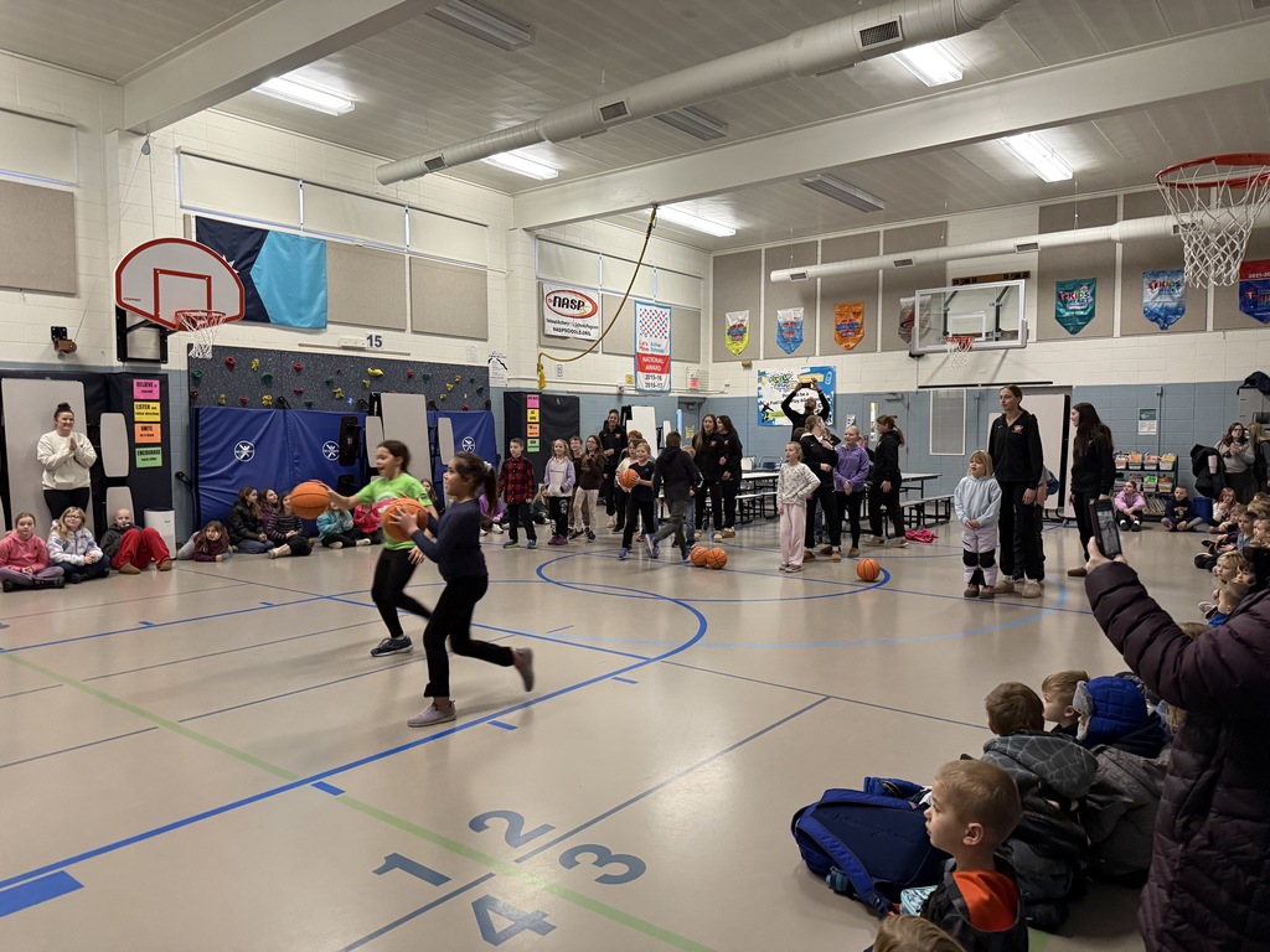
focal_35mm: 24
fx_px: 881
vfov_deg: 56.8
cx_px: 635
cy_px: 476
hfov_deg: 71.6
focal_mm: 6.76
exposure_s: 1/60
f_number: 1.78
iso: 320
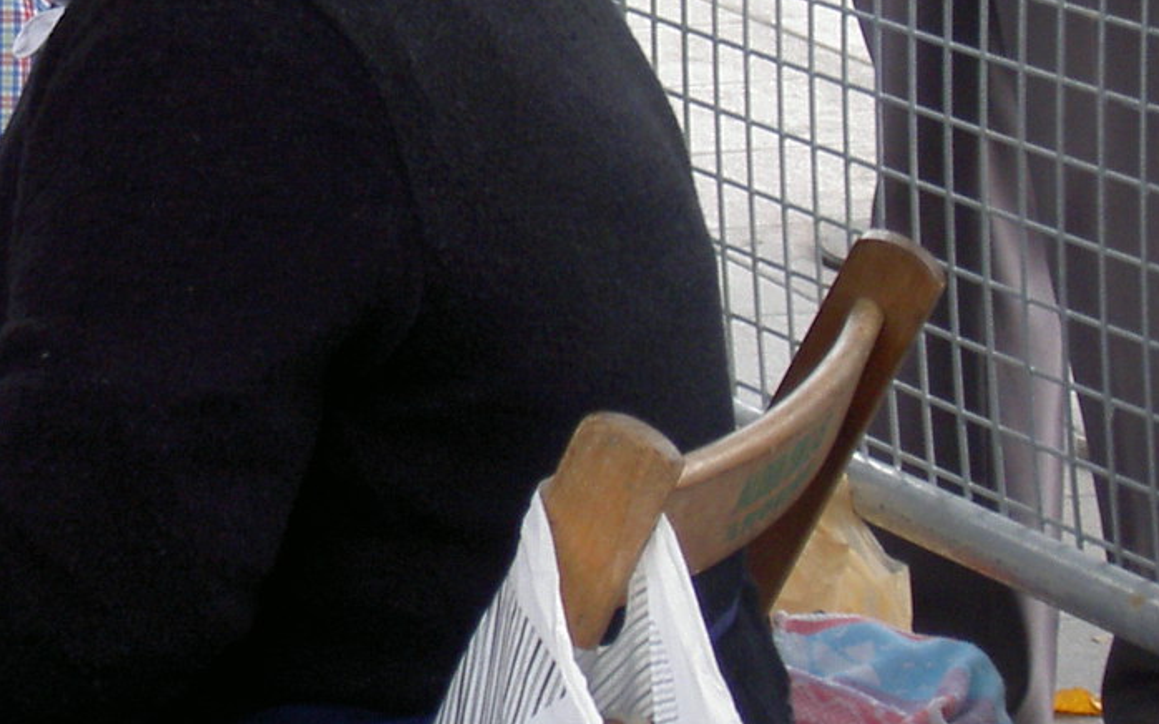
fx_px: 6443
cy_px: 194
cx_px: -55
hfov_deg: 10.2
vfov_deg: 6.4
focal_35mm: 204
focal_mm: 17.4
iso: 100
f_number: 4.1
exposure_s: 1/78.1
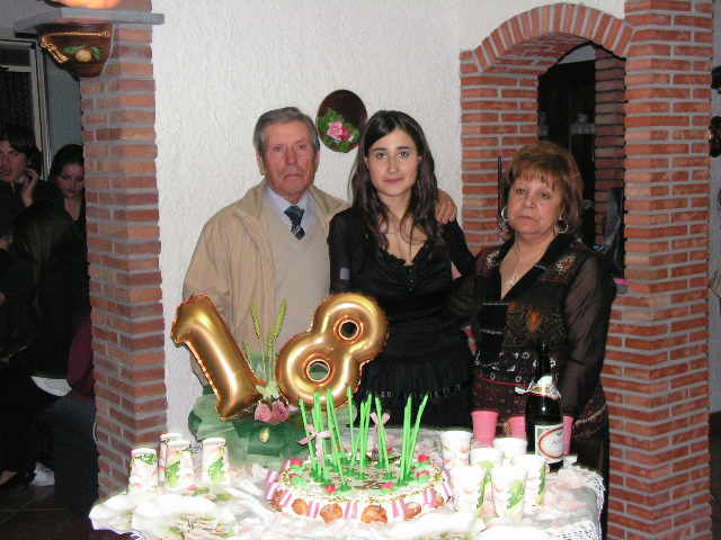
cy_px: 270
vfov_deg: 30.3
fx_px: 1000
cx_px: 360
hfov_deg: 39.7
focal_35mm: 48
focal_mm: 8.1
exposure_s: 1/40
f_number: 3.2
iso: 200
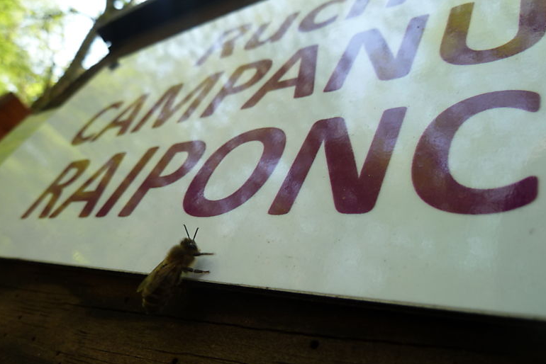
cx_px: 277
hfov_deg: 67.4
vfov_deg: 47.8
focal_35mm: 27
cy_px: 212
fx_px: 410
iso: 80
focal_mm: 4.1
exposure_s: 1/80
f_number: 3.3
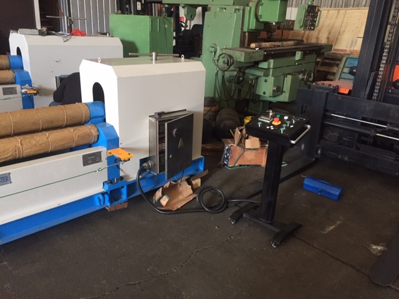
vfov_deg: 48.2
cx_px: 200
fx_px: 334
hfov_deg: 61.7
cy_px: 150
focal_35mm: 29
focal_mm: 4.15
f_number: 2.2
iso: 250
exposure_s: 1/33
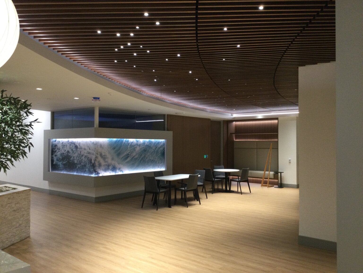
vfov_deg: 45.4
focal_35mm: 31
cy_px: 136
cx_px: 182
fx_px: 325
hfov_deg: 58.4
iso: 80
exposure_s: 1/30
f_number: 2.4
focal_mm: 3.3
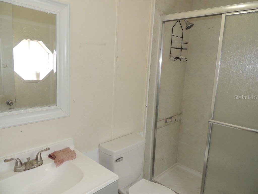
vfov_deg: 56.8
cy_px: 97
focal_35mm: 24
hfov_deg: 71.6
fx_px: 179
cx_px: 129
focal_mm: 4.3
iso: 100
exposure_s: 1/40
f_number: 3
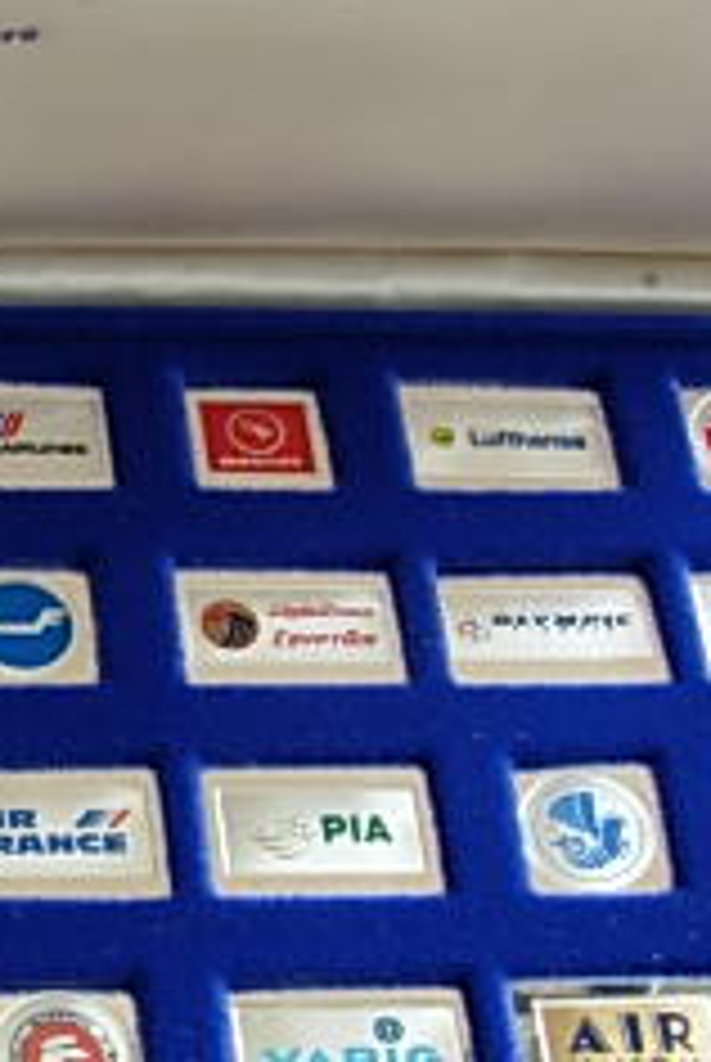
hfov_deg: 12.2
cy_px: 666
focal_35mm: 107
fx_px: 3160
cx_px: -392
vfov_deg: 19.0
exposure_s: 1/42.7
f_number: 2.8
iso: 64
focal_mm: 7.8
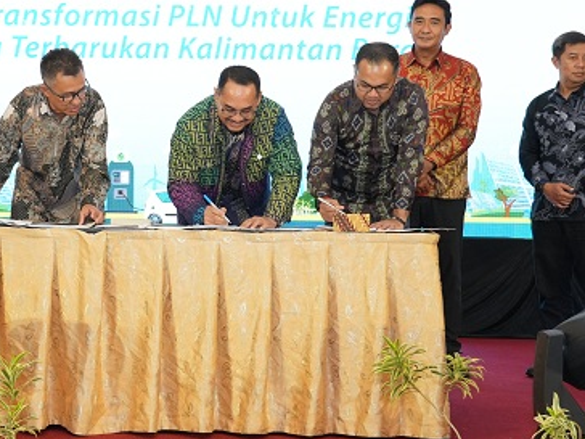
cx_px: 146
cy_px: 156
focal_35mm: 72
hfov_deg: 26.7
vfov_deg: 20.4
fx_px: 1217
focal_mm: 39
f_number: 4
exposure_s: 1/200
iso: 2500
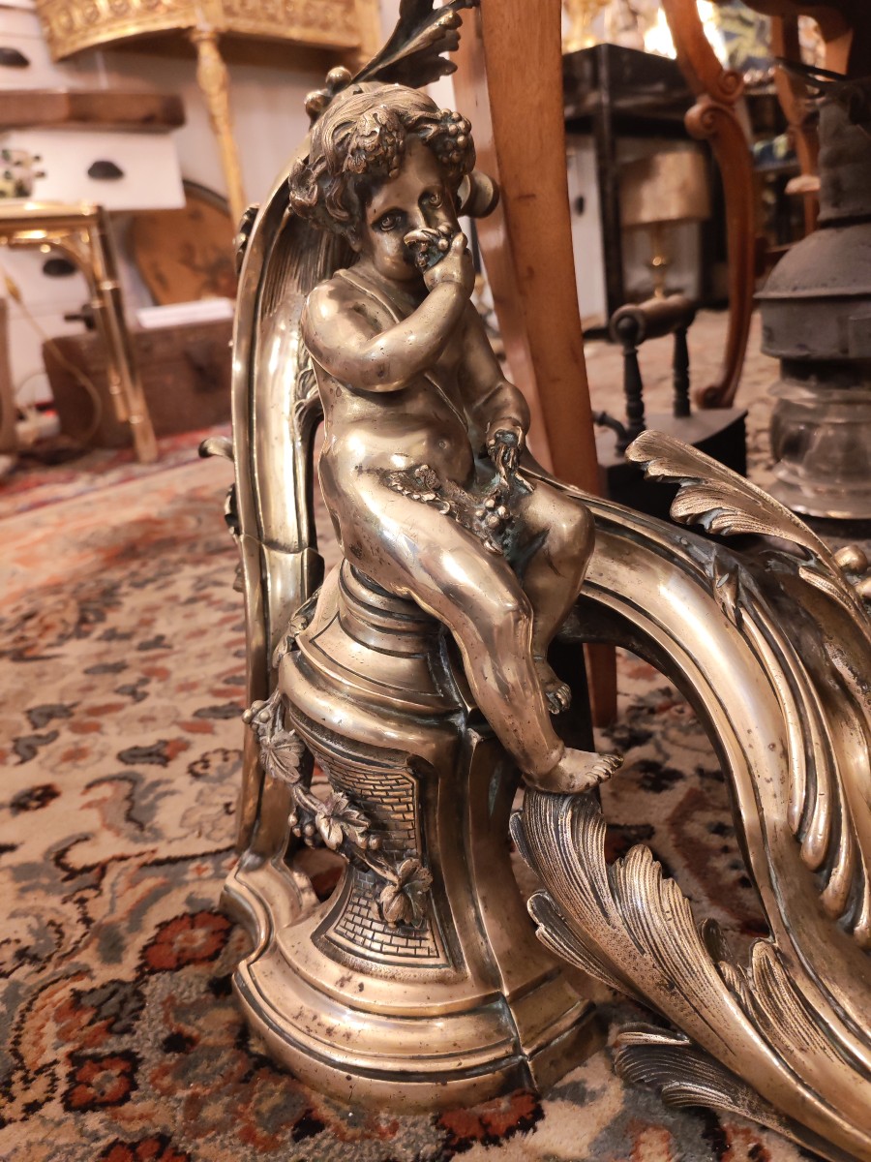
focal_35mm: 27
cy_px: 581
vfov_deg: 65.3
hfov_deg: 51.4
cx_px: 436
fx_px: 906
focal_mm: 6.12
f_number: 1.9
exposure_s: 1/50
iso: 1250
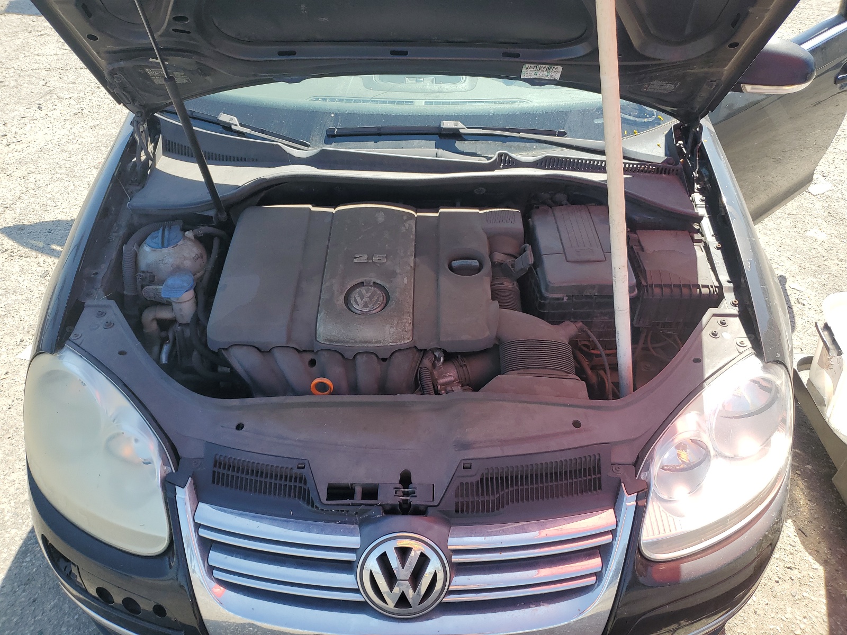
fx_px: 636
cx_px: 424
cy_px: 318
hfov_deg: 67.3
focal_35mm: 26
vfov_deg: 53.1
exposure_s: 1/833
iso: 50
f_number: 1.5
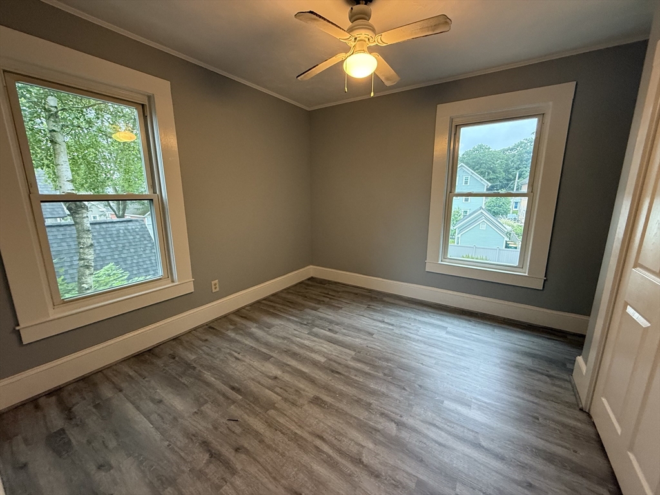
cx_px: 330
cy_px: 248
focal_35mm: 14
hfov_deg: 102.1
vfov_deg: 85.7
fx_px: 267
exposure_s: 1/60
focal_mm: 2.22
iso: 400
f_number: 2.2
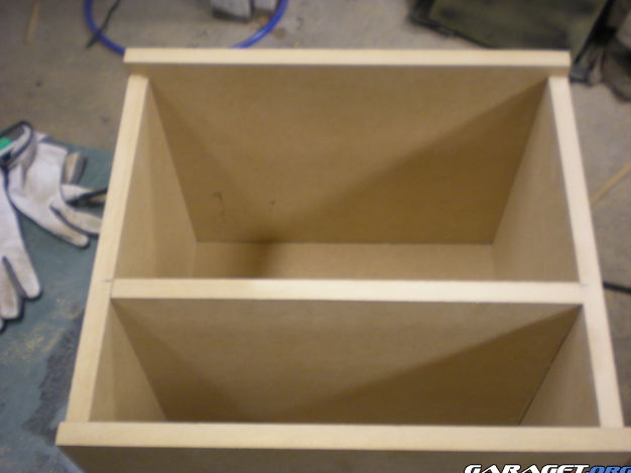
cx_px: 314
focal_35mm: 45
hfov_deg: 42.1
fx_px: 820
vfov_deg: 32.2
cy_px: 238
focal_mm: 7.4
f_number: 3.5
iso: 200
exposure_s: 1/16.3
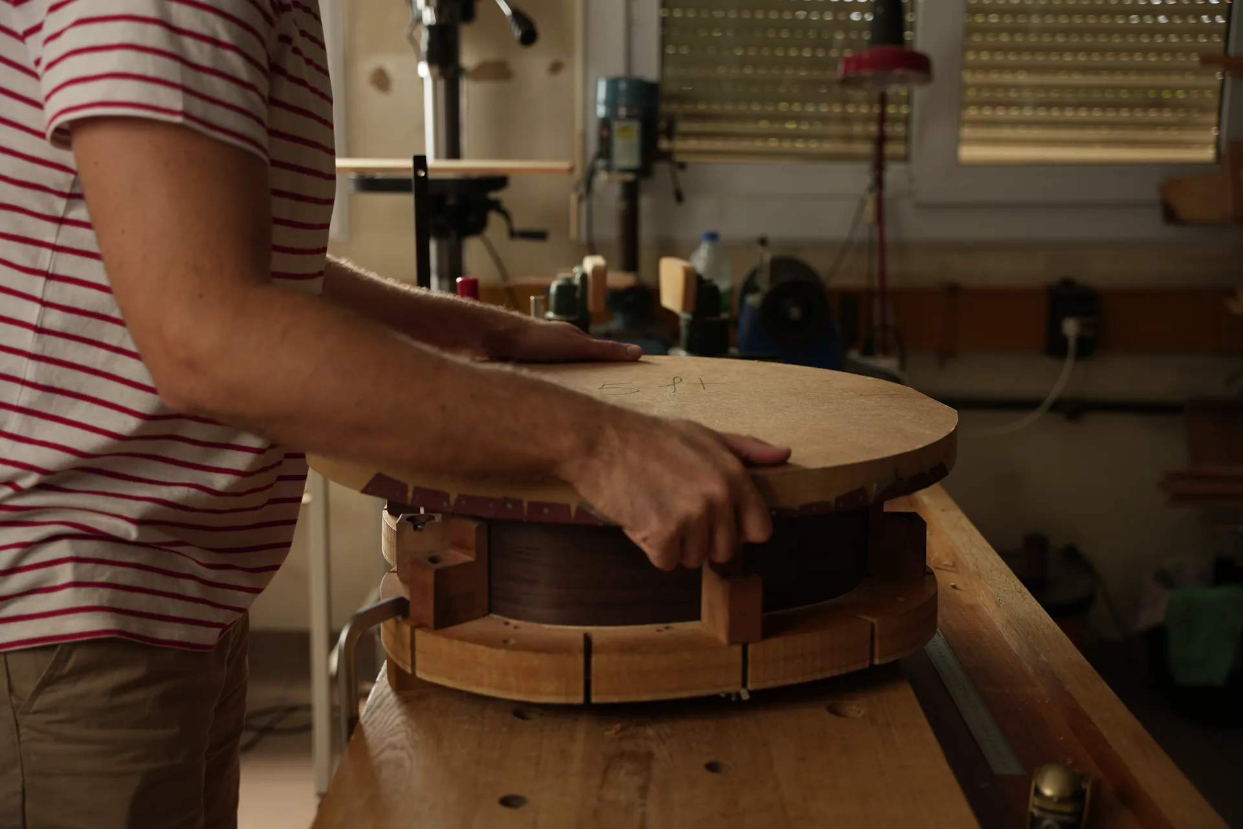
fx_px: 1478
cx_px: 622
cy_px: 414
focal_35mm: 43
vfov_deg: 31.3
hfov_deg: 45.6
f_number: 2.8
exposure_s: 1/80
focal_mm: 42.8
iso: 100
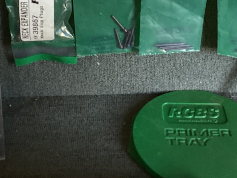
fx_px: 459
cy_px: -9
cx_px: 124
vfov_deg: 21.0
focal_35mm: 67
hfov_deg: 29.0
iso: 160
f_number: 2.4
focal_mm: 3.3
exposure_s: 1/50
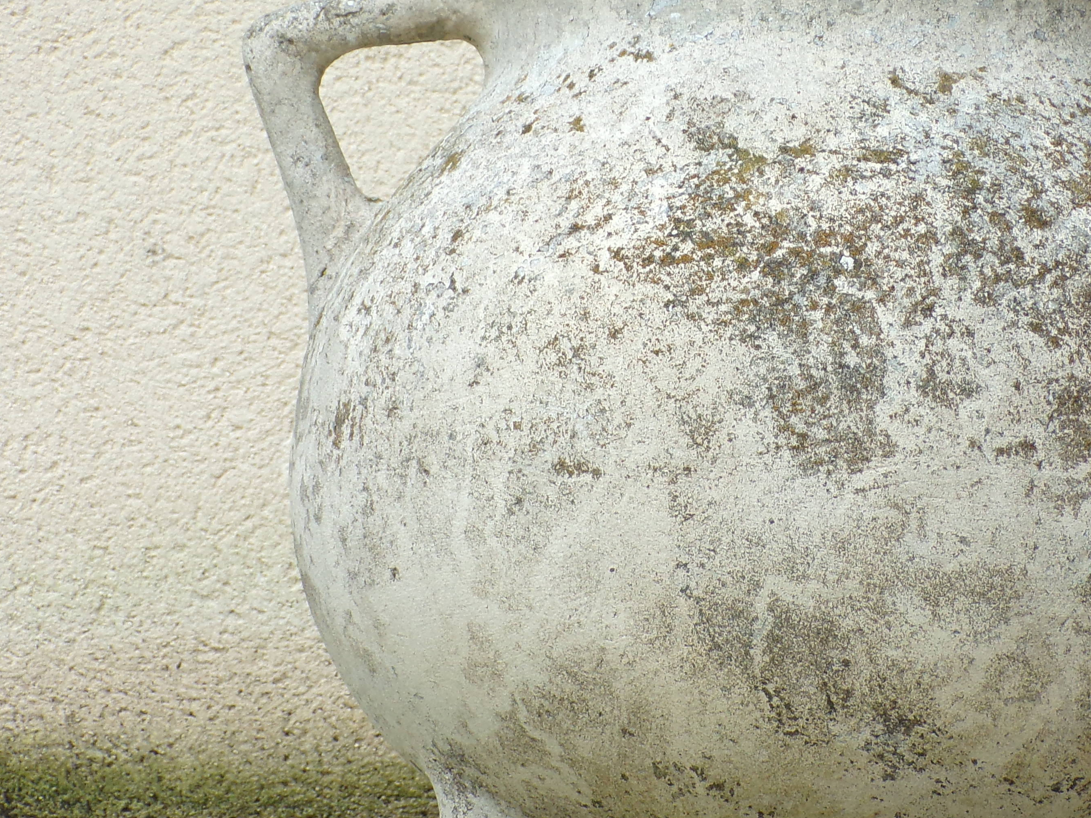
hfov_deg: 23.1
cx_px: 820
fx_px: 2647
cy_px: 447
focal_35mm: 84
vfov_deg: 17.6
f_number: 3.5
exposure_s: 1/34
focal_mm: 8.7
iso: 135
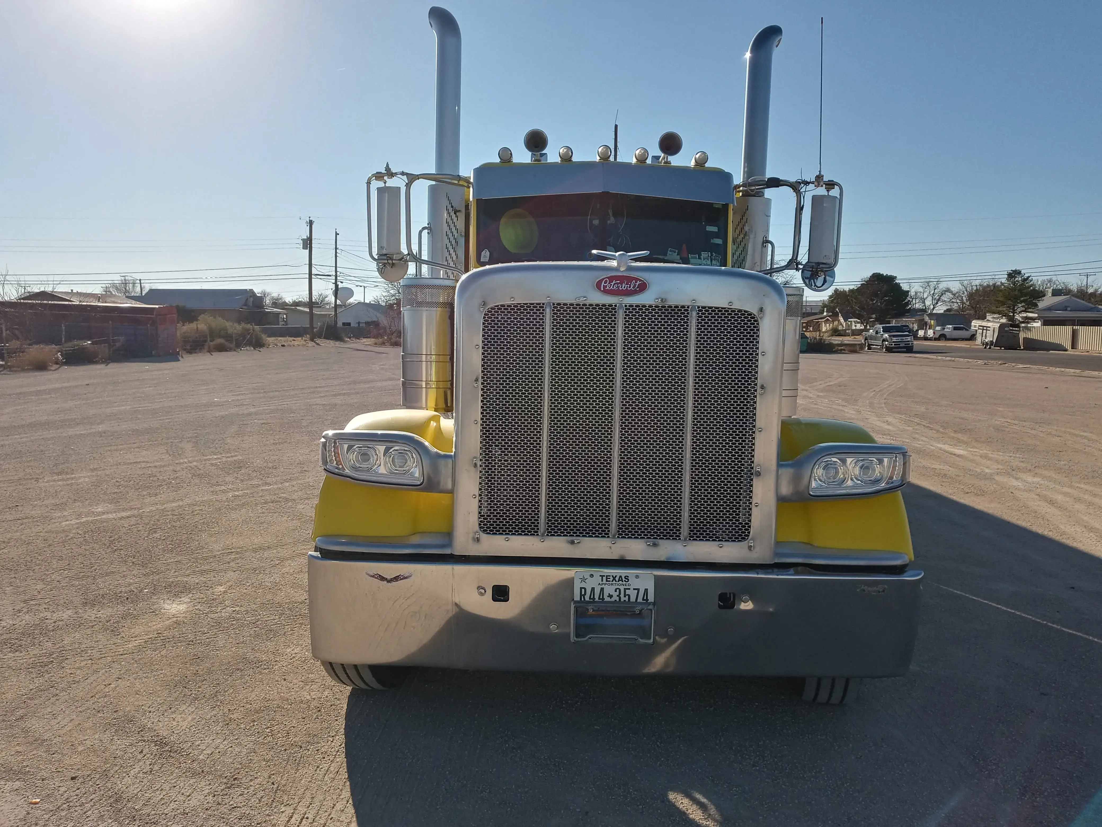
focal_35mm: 28
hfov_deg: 63.4
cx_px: 551
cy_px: 414
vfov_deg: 49.7
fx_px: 891
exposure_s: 1/2695
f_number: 1.8
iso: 100
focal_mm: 3.61
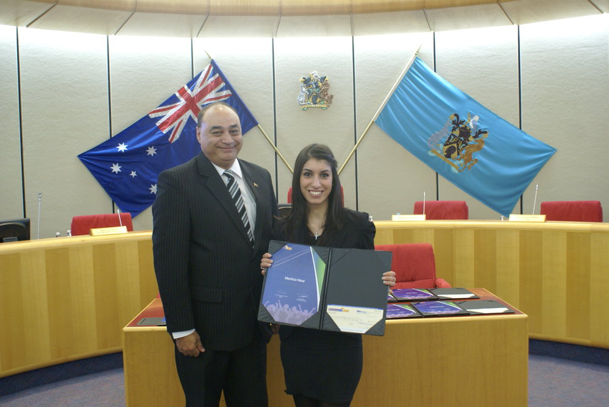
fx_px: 610
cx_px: 304
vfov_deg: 36.9
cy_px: 204
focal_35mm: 36
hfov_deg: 53.1
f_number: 4.5
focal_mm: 24
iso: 500
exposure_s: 1/25
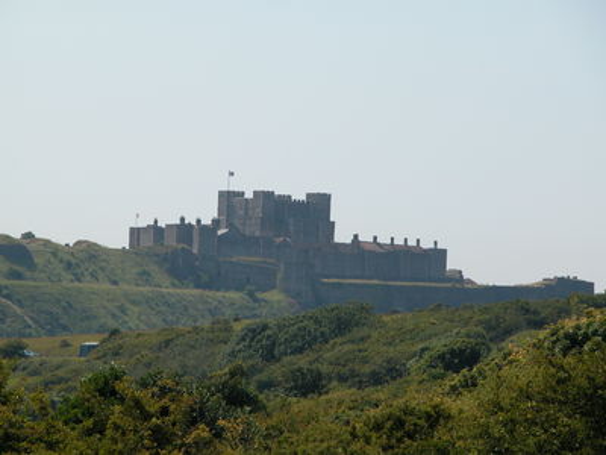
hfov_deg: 8.9
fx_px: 3904
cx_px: 303
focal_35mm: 223
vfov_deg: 6.7
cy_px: 228
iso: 100
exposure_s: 1/450
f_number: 6.5
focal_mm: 56.7
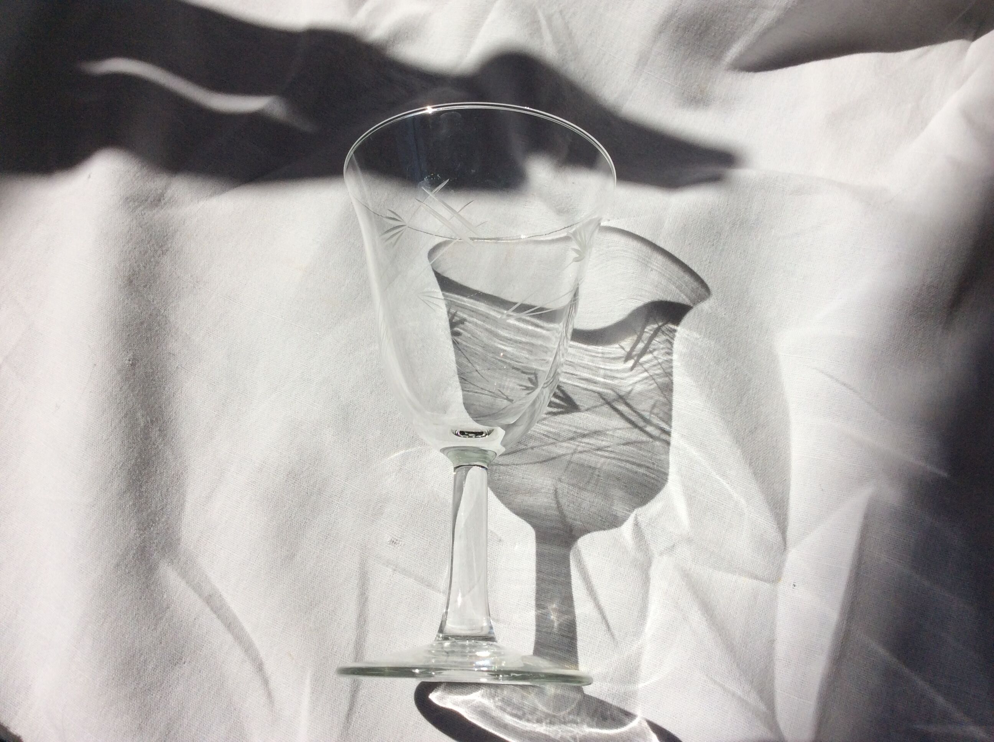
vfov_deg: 44.1
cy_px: 371
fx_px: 918
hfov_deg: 56.9
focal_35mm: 32
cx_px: 497
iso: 32
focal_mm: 3.3
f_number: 2.4
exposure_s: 1/4098
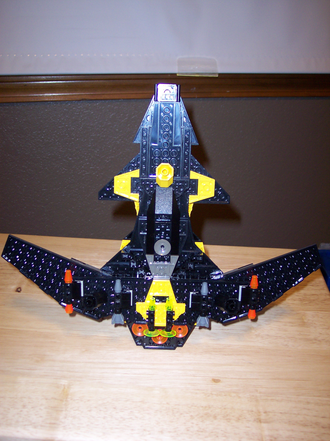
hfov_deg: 37.7
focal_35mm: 38
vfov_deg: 49.0
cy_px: 220
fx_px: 483
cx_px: 165
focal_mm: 8
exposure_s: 1/30
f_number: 2.8
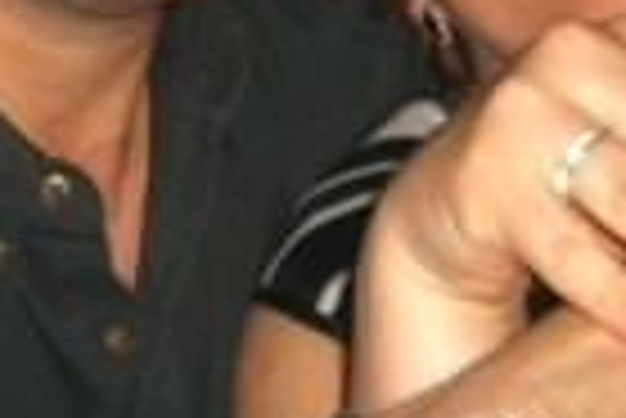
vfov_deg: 8.1
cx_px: 333
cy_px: 18
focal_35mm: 170
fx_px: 2959
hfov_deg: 12.1
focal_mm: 7.9
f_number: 2.8
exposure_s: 1/60
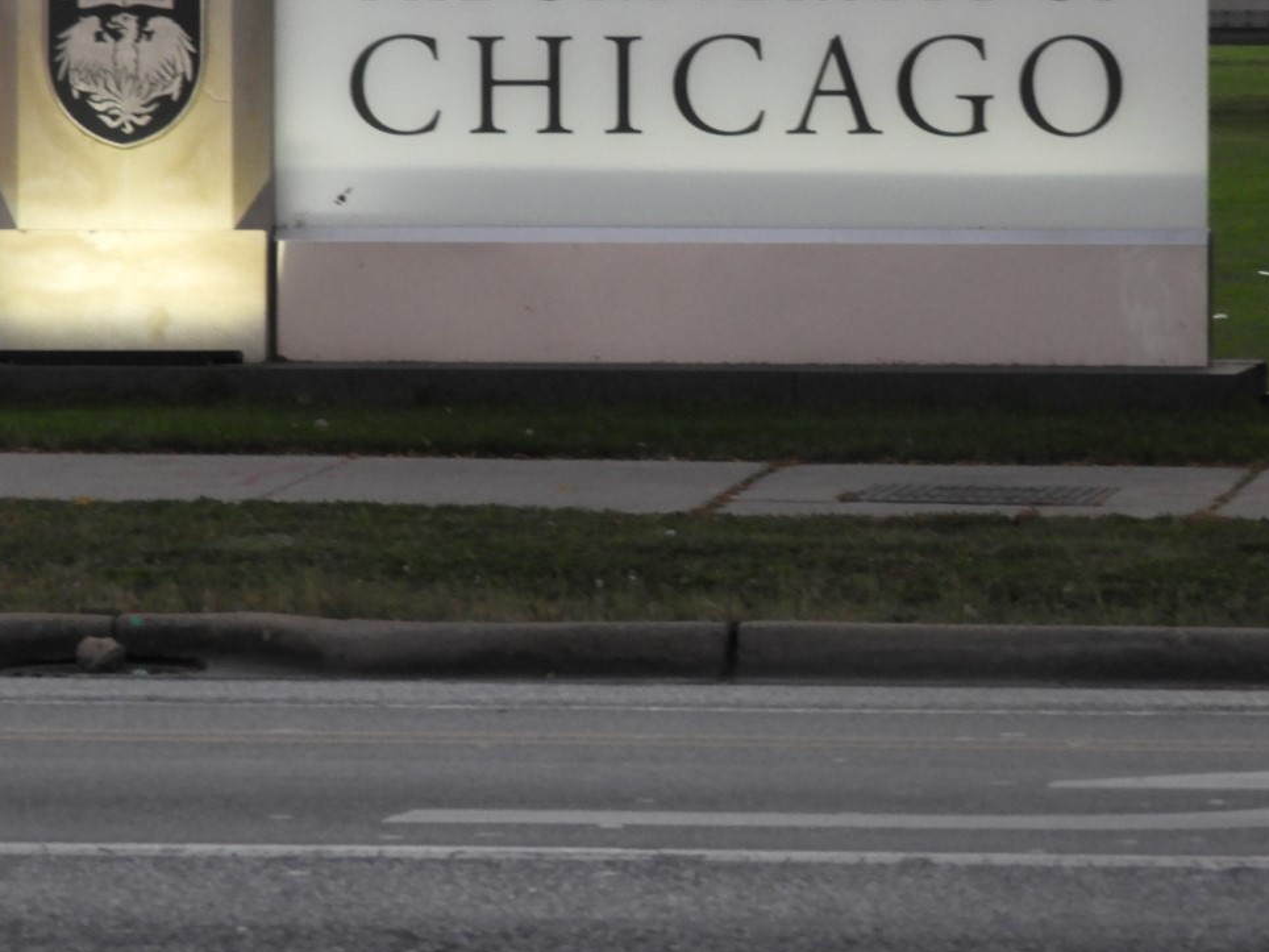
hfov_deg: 7.4
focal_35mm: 269
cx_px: 769
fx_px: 9861
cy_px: 246
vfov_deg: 5.5
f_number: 5.3
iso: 400
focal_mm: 32.2
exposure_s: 1/60
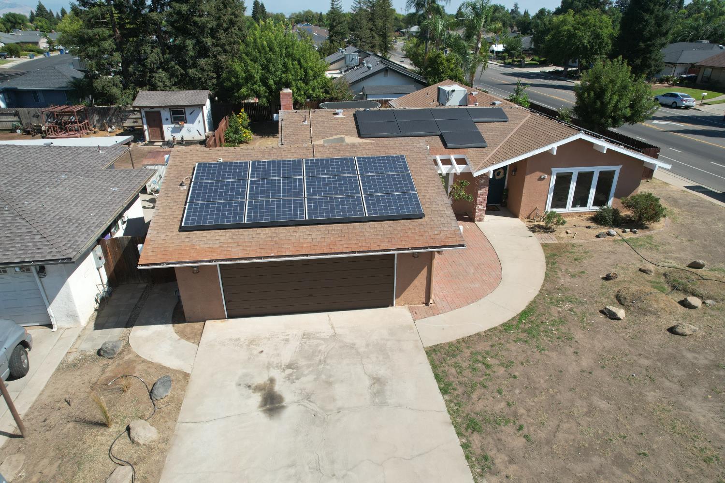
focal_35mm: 22
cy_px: 242
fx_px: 443
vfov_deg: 57.2
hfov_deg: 78.6
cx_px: 362
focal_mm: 8.38
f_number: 2.8
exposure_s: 1/1600
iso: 100
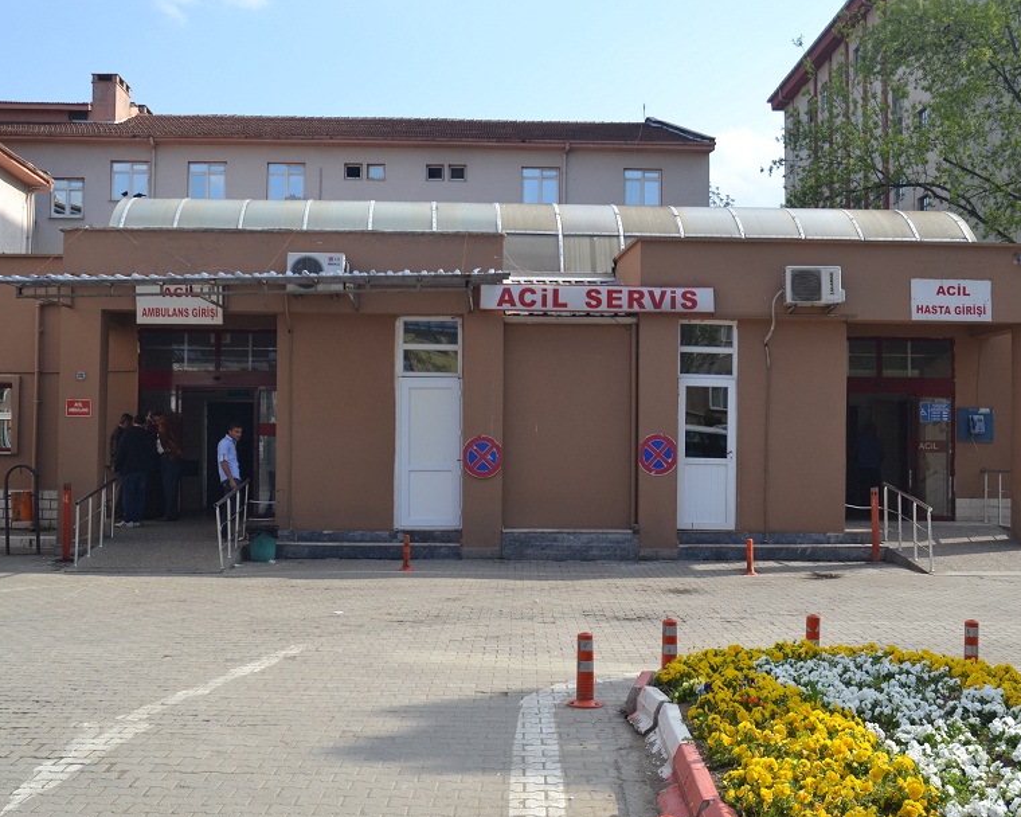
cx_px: 512
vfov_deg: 36.5
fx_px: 1239
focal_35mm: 41
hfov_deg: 44.8
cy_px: 409
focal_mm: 24
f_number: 7.1
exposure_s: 1/200
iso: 100
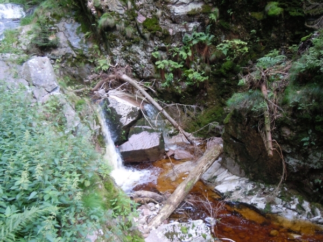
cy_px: 121
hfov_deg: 60.0
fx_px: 280
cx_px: 162
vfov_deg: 46.8
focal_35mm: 30
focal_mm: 5.4
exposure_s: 1/60
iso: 200
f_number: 3.5
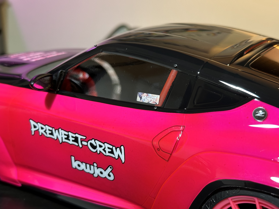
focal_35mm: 48
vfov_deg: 30.3
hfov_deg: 39.7
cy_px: 104
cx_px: 140
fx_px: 387
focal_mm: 6.86
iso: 200
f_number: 1.78
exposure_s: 1/33
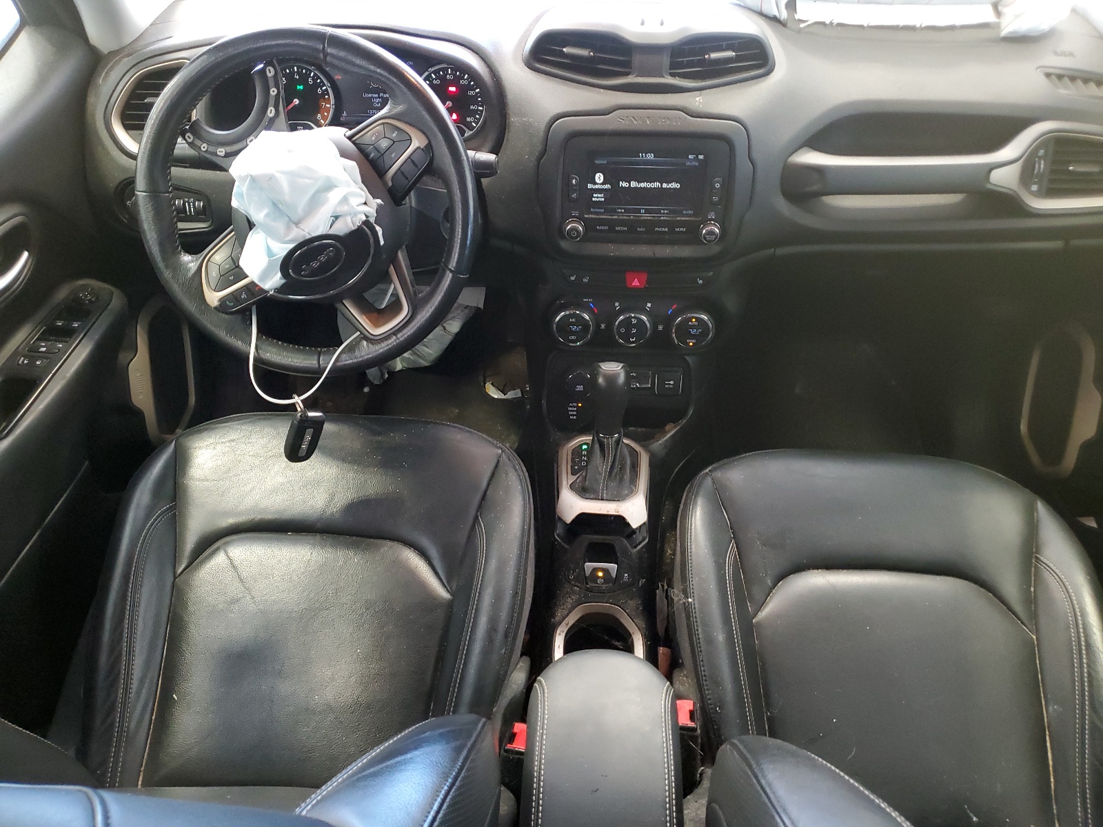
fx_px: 828
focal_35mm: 26
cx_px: 552
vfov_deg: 53.1
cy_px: 414
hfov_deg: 67.3
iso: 316
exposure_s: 1/30
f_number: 1.5
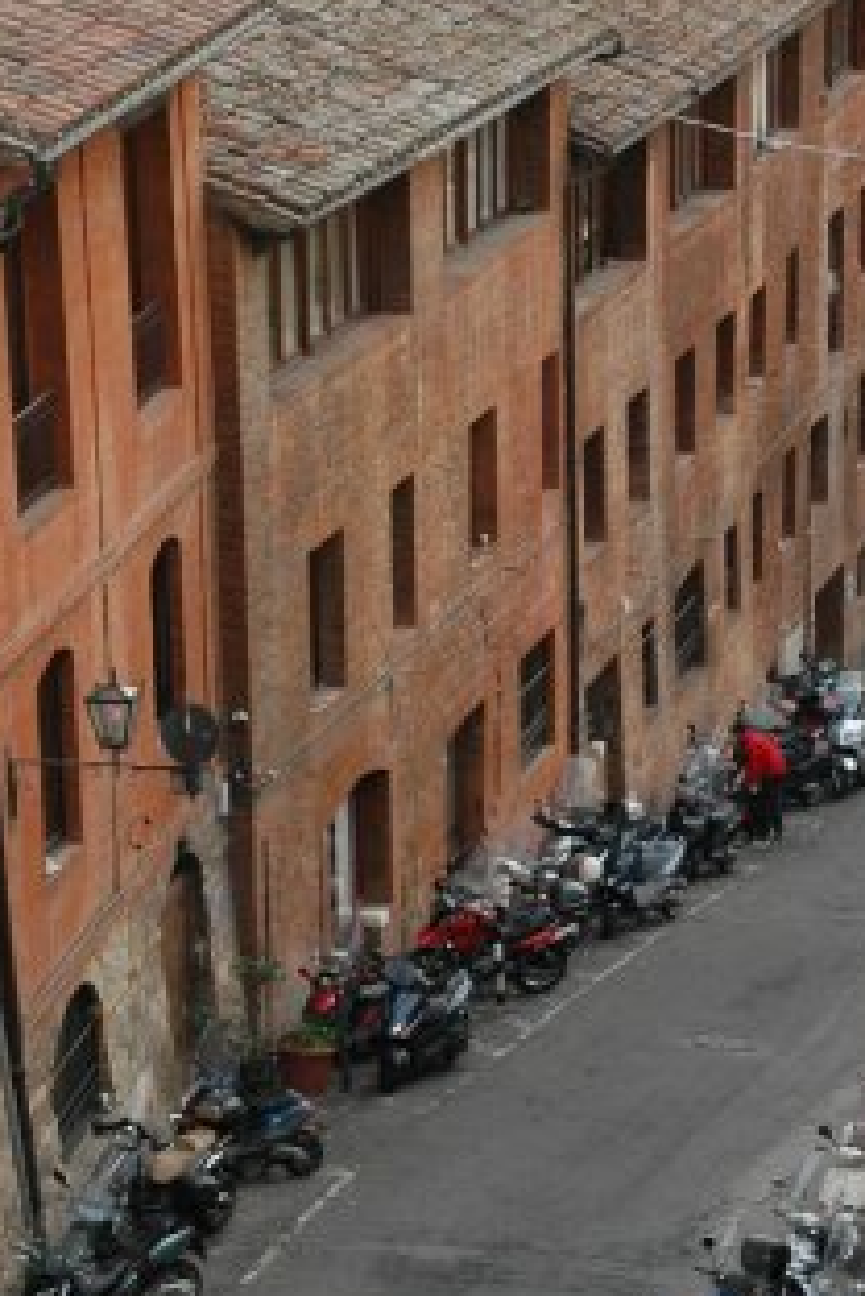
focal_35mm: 138
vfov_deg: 14.8
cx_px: 128
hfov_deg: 9.9
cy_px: 791
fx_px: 4968
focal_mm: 40
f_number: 4.5
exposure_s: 1/125
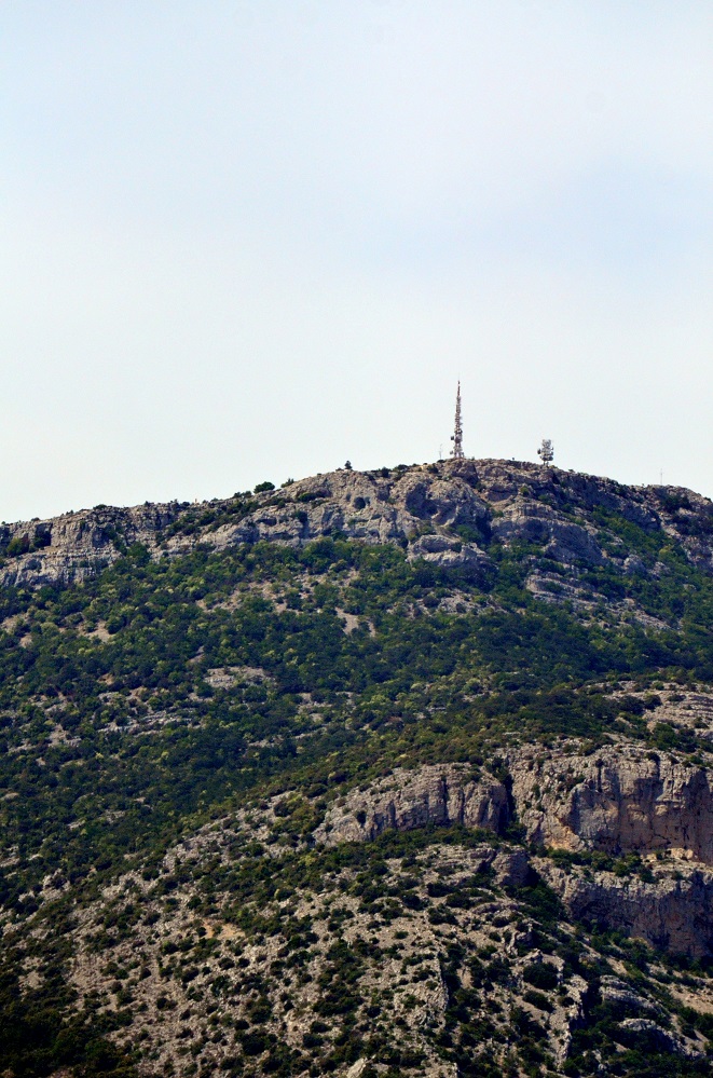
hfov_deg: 4.9
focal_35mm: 278
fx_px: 8287
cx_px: 356
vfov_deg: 7.4
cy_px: 539
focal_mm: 185
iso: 1250
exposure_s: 1/8000
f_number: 6.3
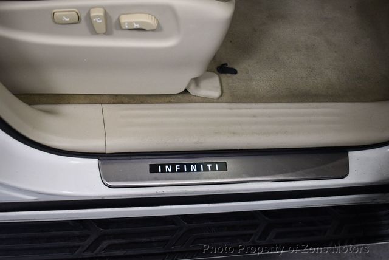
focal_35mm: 36
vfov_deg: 36.9
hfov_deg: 53.1
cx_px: 194
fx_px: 389
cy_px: 130
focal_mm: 18
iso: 1000
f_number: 3.5
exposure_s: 1/125
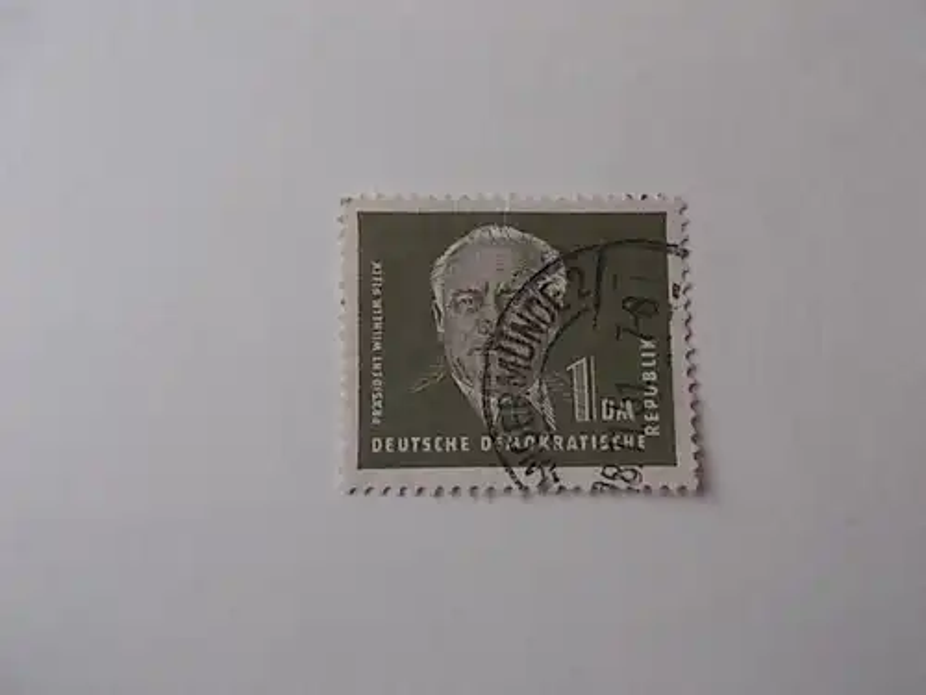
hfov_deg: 67.3
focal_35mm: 26
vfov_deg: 53.1
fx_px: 696
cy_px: 348
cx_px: 463
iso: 125
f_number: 3.2
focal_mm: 4.6
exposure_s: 1/25
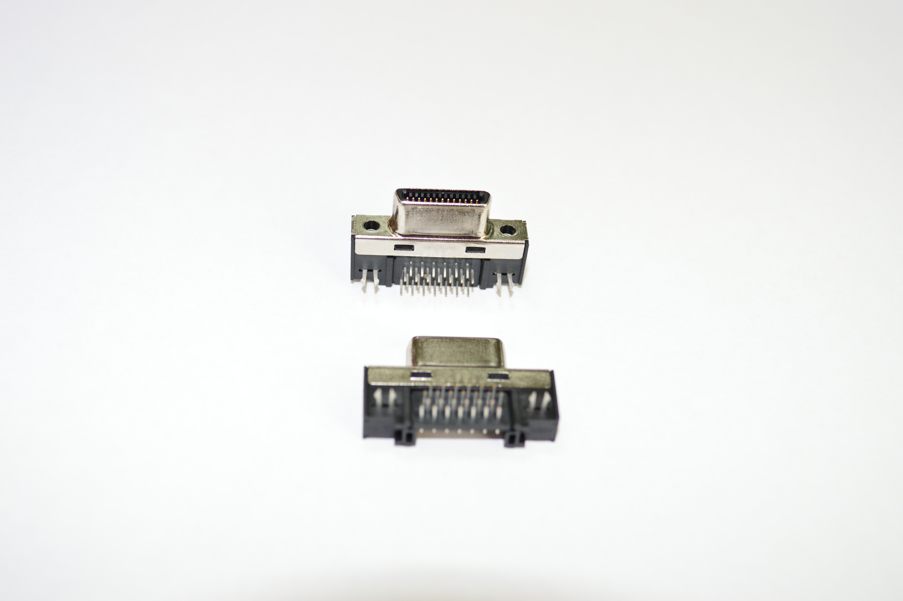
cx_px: 452
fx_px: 1128
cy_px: 300
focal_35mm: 45
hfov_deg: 43.6
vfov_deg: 29.8
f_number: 4.8
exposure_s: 1/60
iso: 800
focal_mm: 30
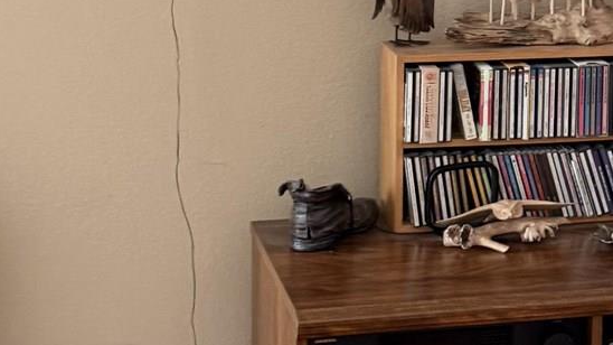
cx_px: 472
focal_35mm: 110
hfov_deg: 19.3
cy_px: -24
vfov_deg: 10.9
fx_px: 1788
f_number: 1.78
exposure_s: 1/60
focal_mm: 6.76
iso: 400
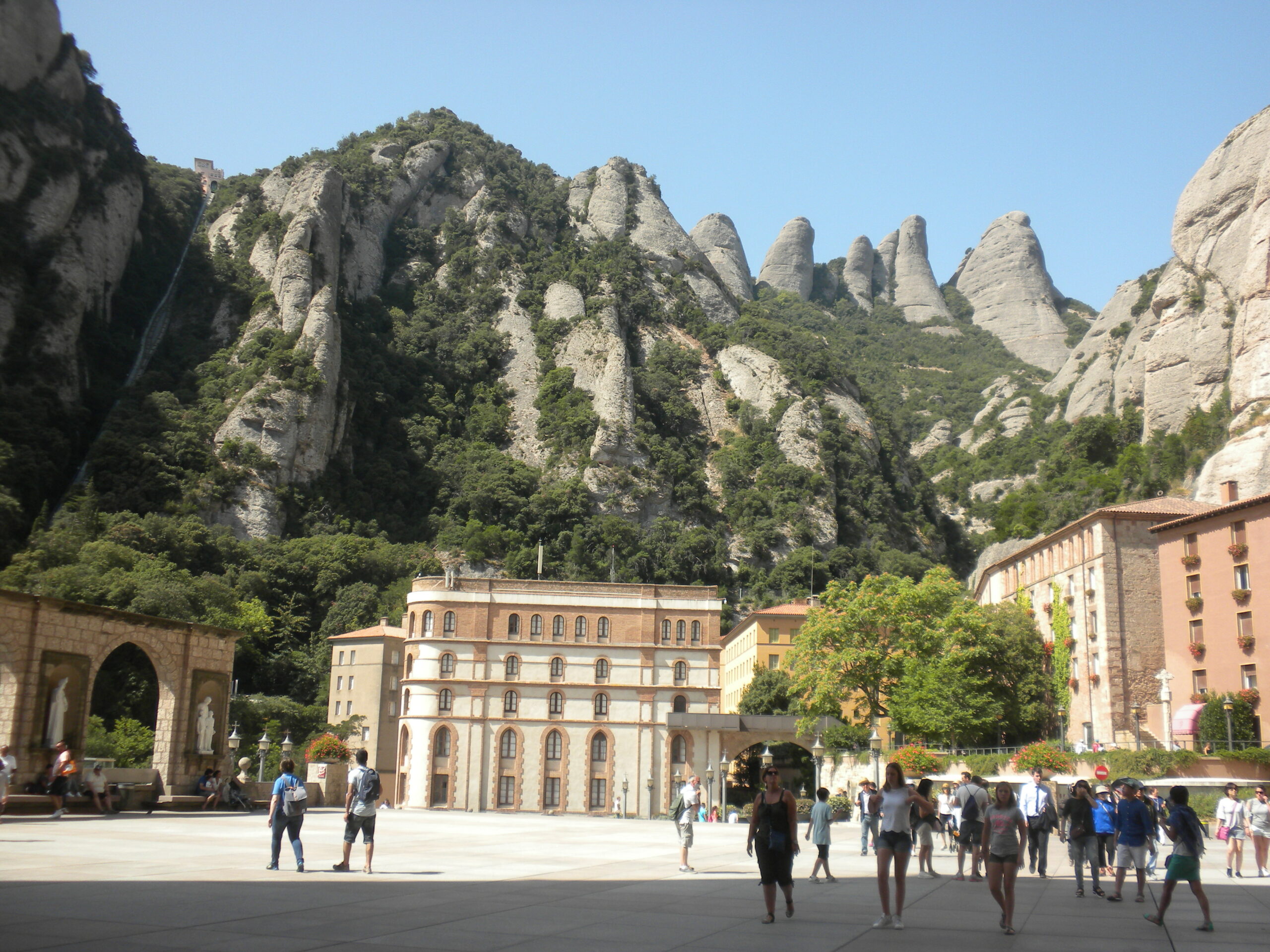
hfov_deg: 50.1
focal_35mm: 37
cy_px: 476
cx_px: 635
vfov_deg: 38.7
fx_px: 1357
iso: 64
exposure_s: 1/417
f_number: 3.5
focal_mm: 6.6
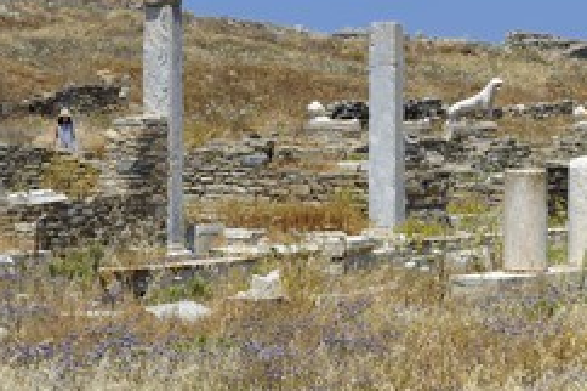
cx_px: 471
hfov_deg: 12.0
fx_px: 2770
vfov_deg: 8.1
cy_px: 95
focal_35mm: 170
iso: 200
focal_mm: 98
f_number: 11
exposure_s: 1/320
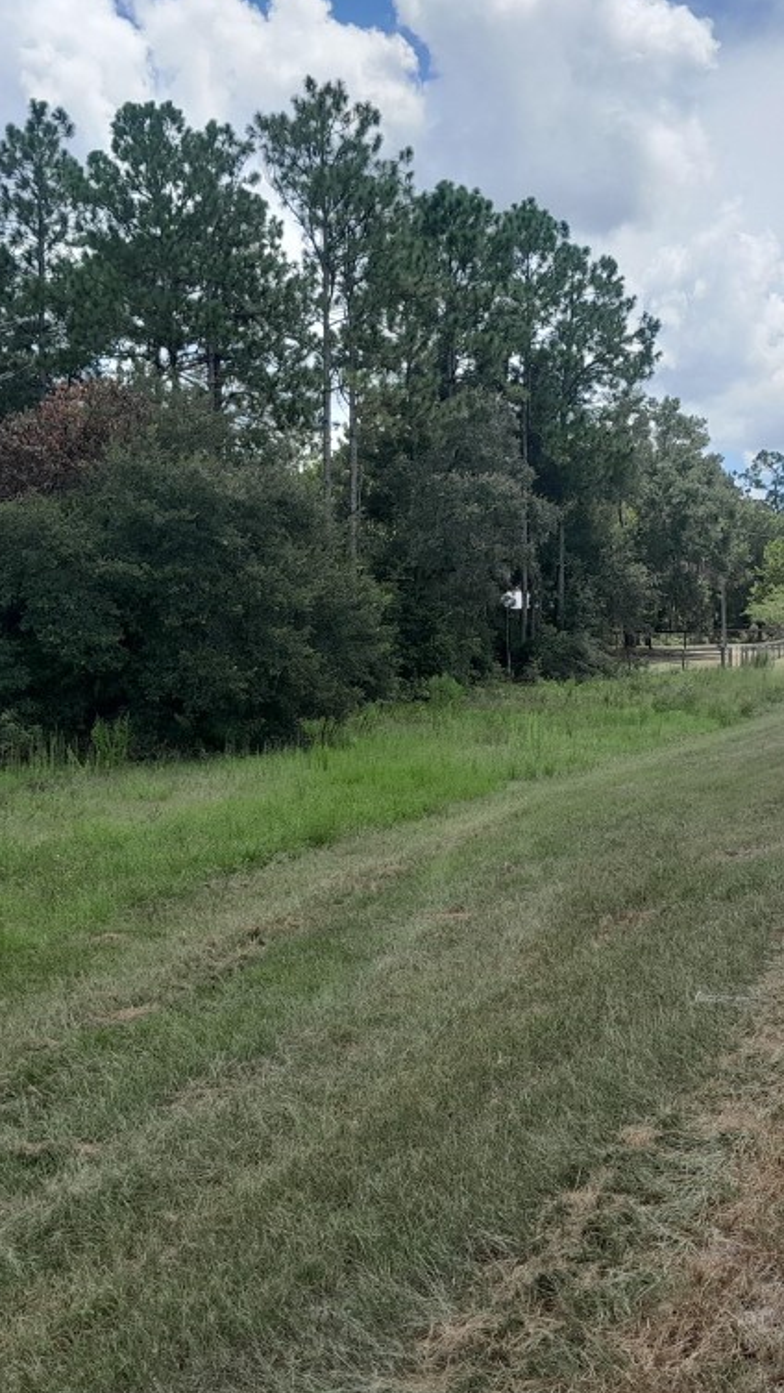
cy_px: 688
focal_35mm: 40
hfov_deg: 29.6
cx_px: 503
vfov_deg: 50.5
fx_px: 1477
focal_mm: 4
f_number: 1.8
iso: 40
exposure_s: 1/404
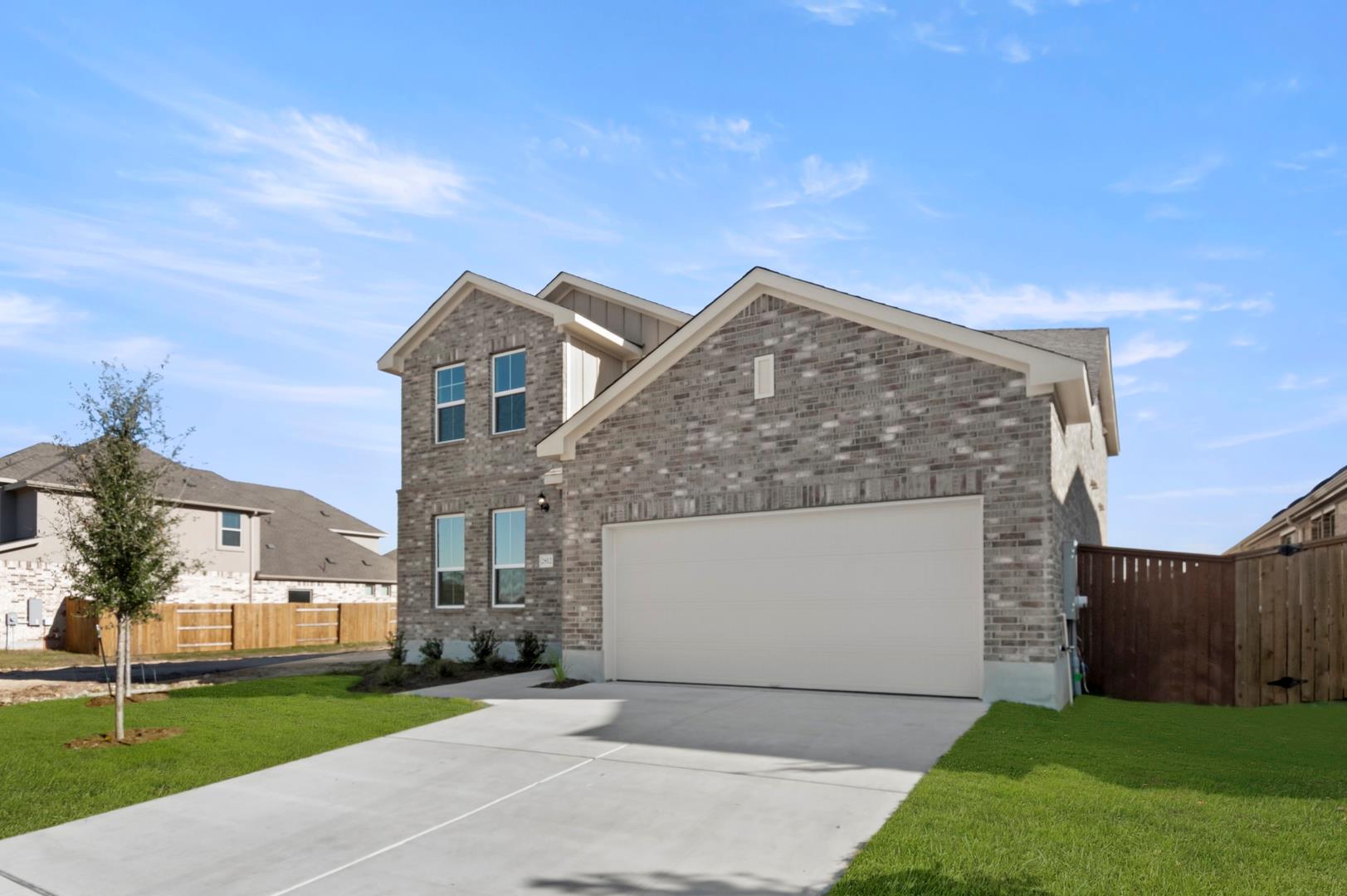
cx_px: 674
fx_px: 1346
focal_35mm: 36
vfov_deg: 36.8
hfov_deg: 53.2
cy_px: 448
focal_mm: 24
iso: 400
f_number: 8
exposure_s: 1/500
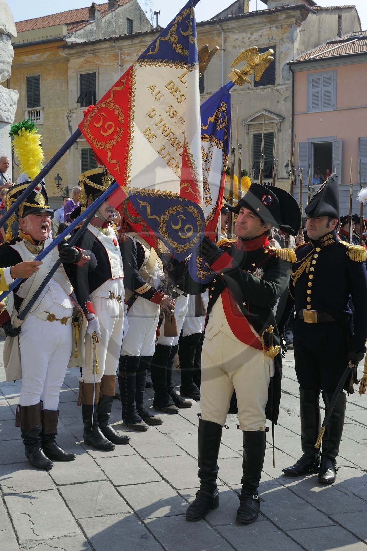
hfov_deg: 28.1
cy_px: 276
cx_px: 184
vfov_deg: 41.1
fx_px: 734
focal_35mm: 48
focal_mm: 48
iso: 400
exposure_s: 1/250
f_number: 14
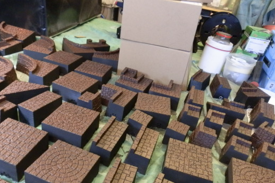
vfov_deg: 43.6
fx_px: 229
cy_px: 98
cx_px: 134
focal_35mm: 30
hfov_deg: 61.9
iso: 400
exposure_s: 1/15
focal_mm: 5
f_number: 3.1
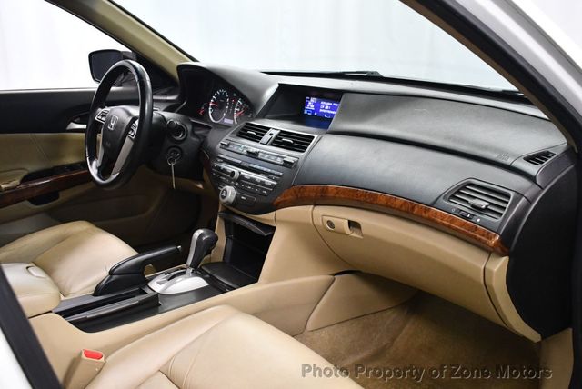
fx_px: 583
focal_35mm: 36
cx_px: 291
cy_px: 194
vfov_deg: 36.9
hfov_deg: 53.1
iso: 2800
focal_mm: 18
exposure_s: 1/125
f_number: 3.5
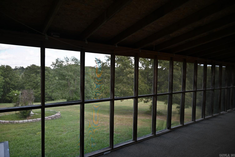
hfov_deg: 73.7
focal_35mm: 24
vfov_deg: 53.2
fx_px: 157
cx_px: 118
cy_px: 78
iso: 320
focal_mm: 24
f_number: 4
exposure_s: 1/250
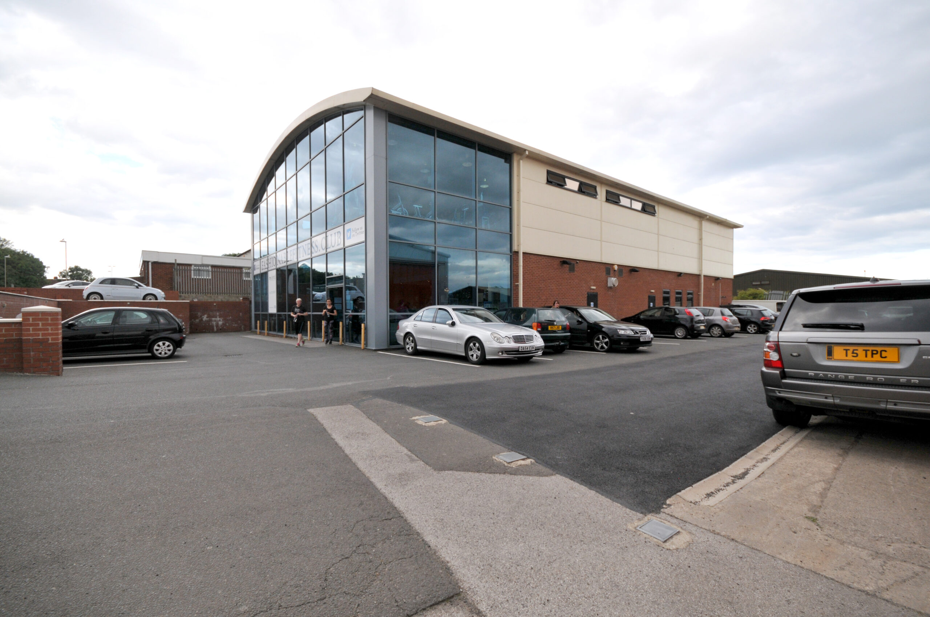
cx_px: 465
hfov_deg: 100.5
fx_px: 387
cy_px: 308
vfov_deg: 77.2
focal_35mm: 15
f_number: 8
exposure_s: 1/200
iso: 400
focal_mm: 10
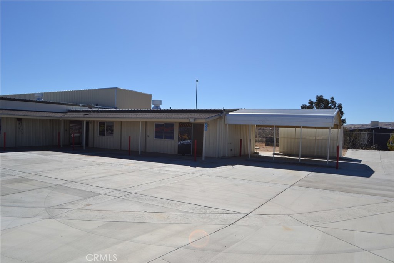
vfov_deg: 47.9
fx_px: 296
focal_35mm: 27
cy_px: 132
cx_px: 197
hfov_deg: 67.4
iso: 100
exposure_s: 1/320
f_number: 9
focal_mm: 18
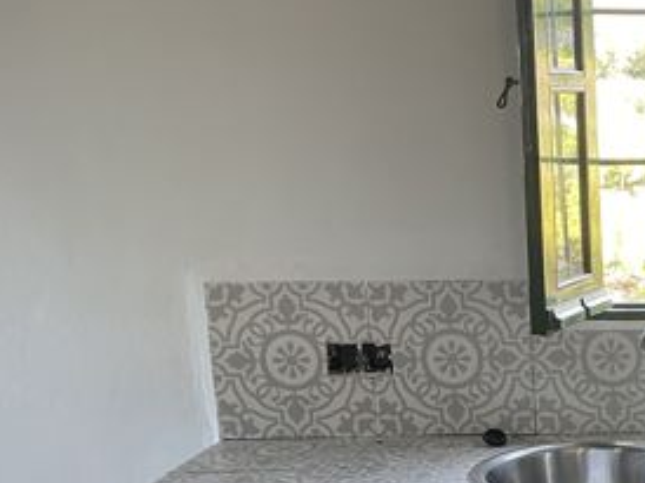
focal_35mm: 67
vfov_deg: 21.5
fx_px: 1247
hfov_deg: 26.2
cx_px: 747
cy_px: 426
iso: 125
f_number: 1.6
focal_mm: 4.2
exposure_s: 1/72
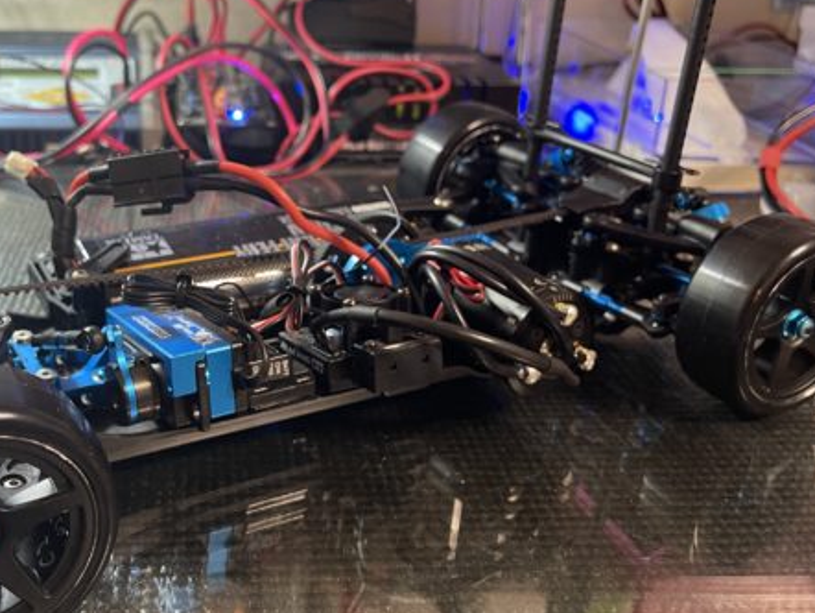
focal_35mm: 40
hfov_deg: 45.9
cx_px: 256
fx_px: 942
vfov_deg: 35.9
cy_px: 266
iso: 320
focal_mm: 5.1
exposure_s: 1/50
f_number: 1.6
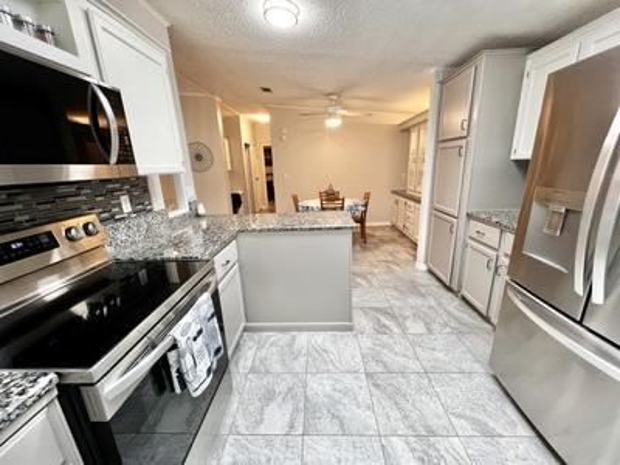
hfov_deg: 106.2
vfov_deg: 89.9
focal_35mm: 13
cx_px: 310
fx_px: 233
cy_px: 232
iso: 160
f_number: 1.8
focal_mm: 1.57
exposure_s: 1/60
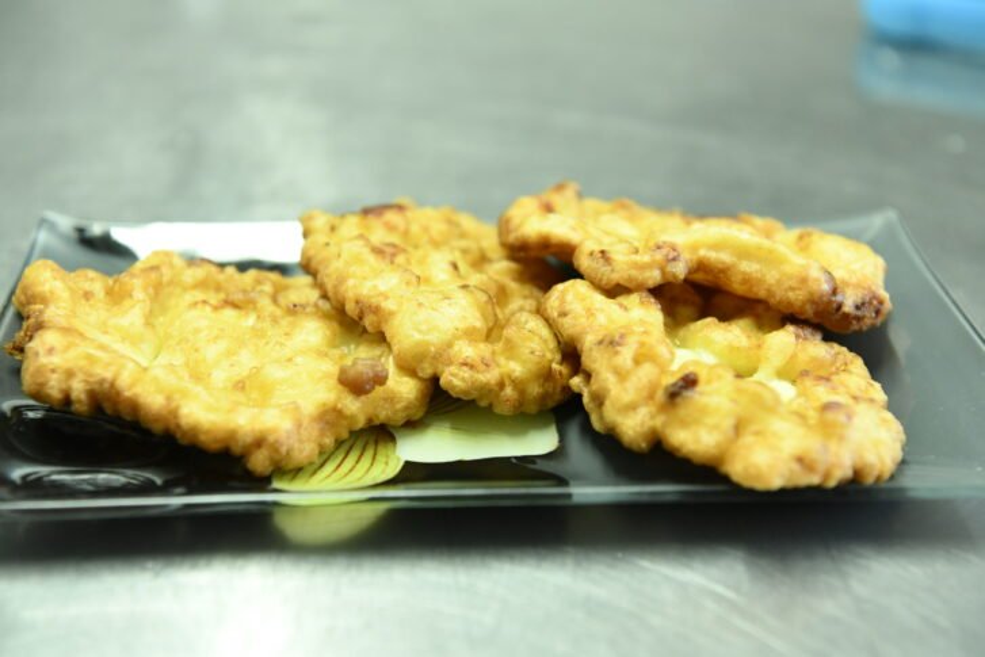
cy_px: 328
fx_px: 1532
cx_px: 492
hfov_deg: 35.6
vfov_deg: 24.2
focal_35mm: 56
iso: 4000
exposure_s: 1/160
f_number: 4.5
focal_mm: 56
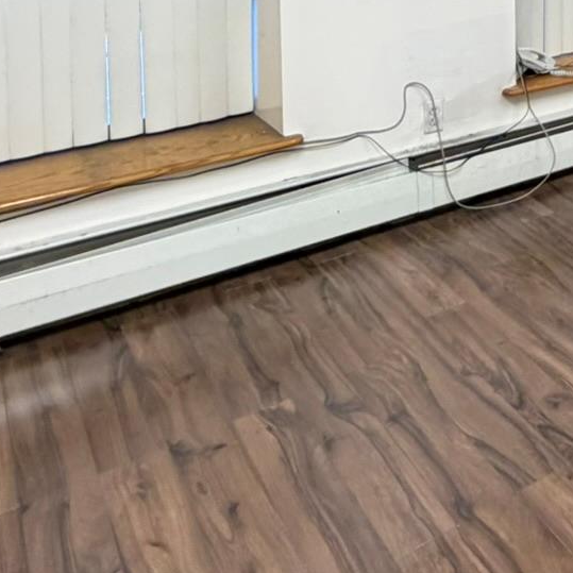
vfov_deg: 30.6
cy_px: -113
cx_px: 715
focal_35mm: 47
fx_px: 880
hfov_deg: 29.9
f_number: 2.2
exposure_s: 1/60
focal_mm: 2.22
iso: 320
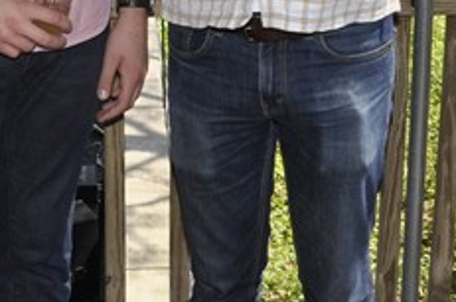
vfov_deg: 11.4
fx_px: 1479
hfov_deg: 17.3
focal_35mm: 117
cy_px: -63
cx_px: 55
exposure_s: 1/200
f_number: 13
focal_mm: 18
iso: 400
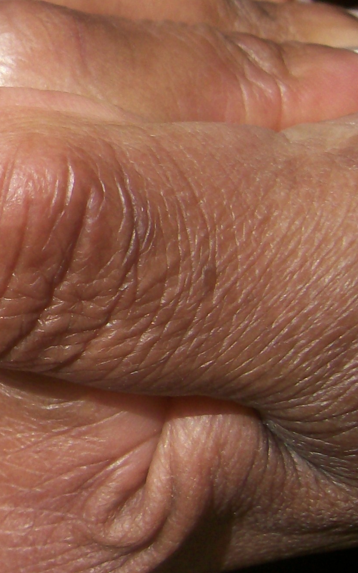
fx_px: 1343
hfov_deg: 13.6
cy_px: 204
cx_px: -288
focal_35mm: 86
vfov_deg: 24.0
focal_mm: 5.8
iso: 80
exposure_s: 1/172
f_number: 7.2
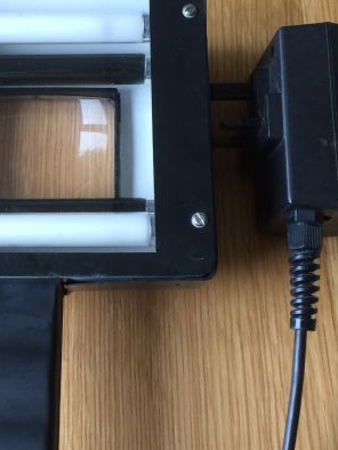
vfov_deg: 33.8
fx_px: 741
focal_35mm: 57
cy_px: 224
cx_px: 82
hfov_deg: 25.4
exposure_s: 1/30
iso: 50
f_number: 2.2
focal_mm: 4.12
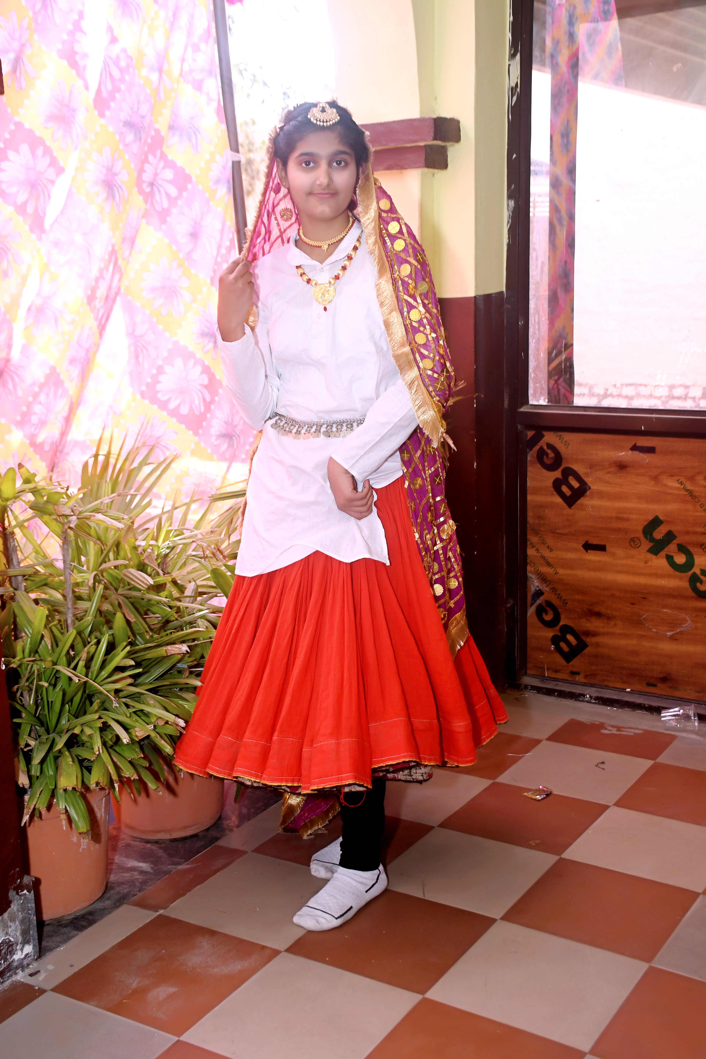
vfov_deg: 43.6
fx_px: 1324
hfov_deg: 29.9
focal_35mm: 45
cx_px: 353
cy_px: 530
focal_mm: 30
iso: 500
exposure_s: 1/125
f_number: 5.6
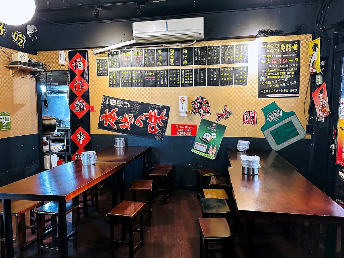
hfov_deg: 71.6
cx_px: 172
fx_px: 239
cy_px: 129
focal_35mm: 24
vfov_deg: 56.8
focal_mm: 6.86
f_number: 1.78
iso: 640
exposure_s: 1/40
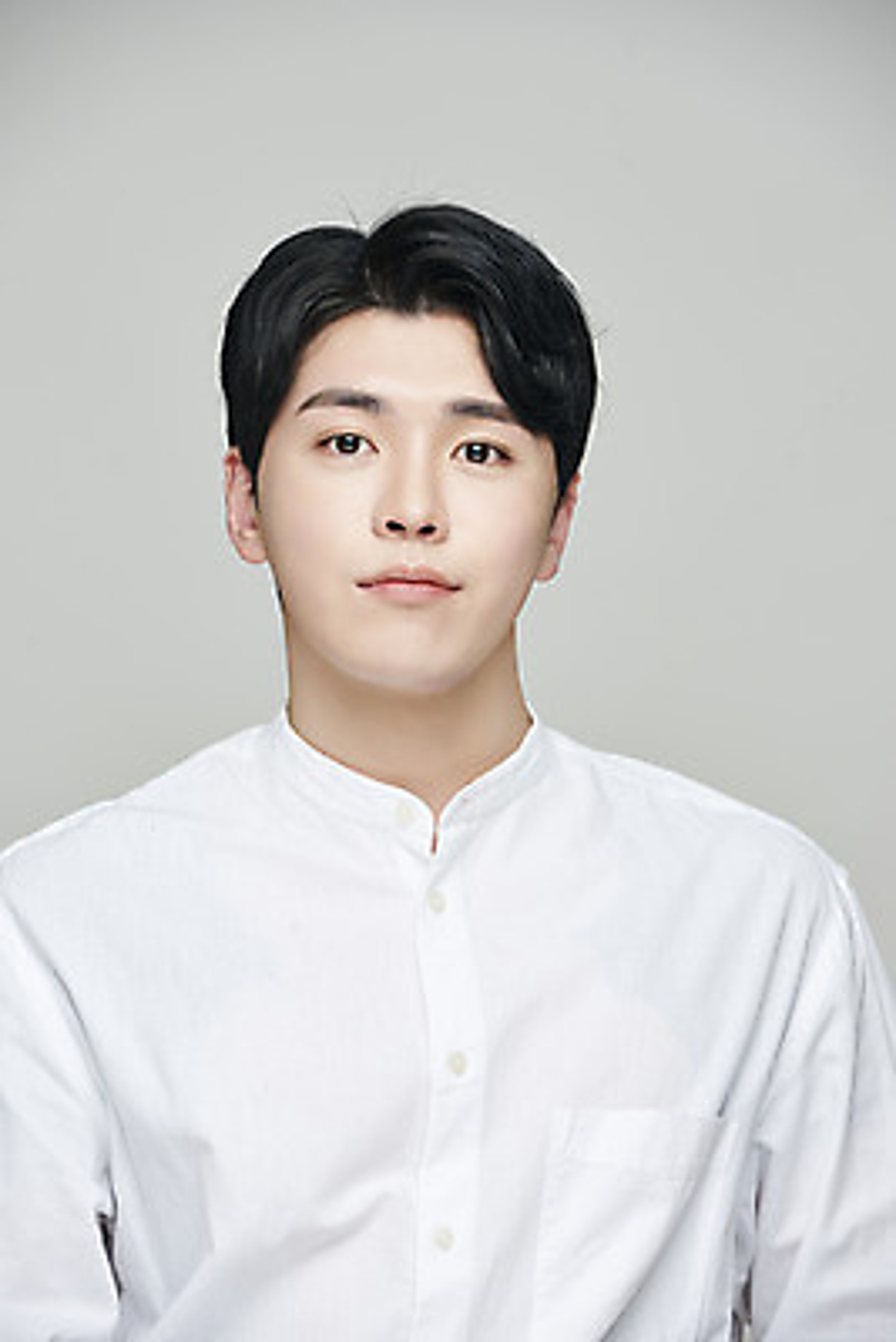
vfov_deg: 10.3
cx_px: 448
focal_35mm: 200
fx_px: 7460
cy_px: 671
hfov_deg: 6.9
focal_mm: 200
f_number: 8
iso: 64
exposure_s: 1/125
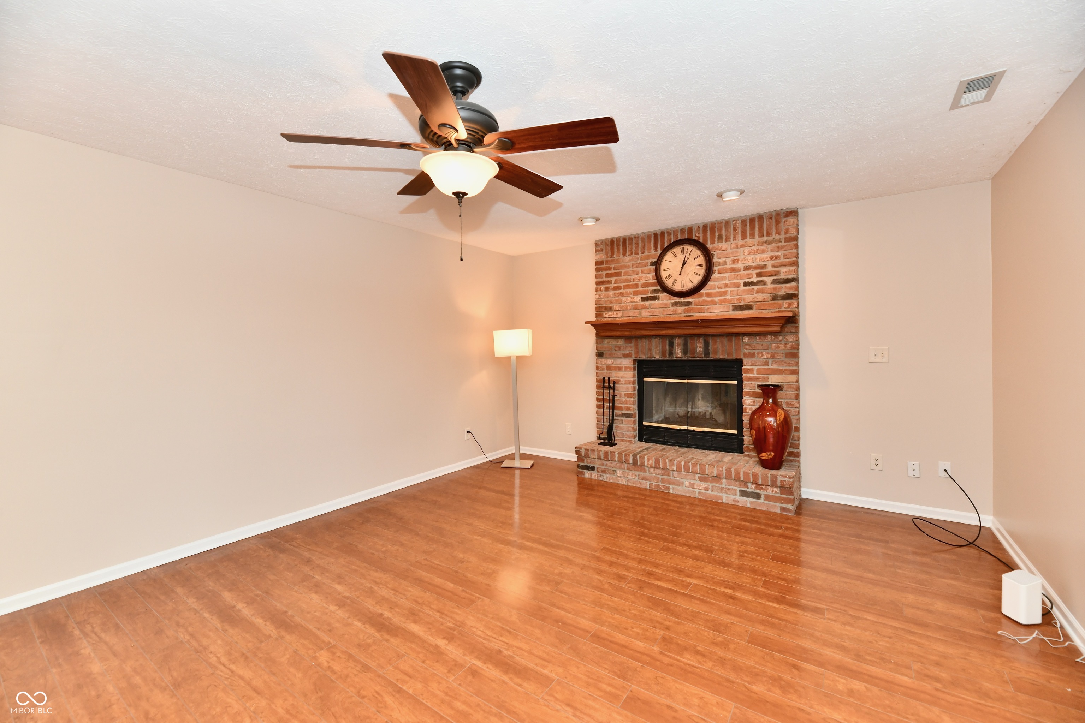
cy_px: 362
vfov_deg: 81.2
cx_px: 542
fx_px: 422
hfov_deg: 104.3
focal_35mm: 14
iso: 640
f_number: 6.3
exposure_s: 1/60
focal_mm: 14
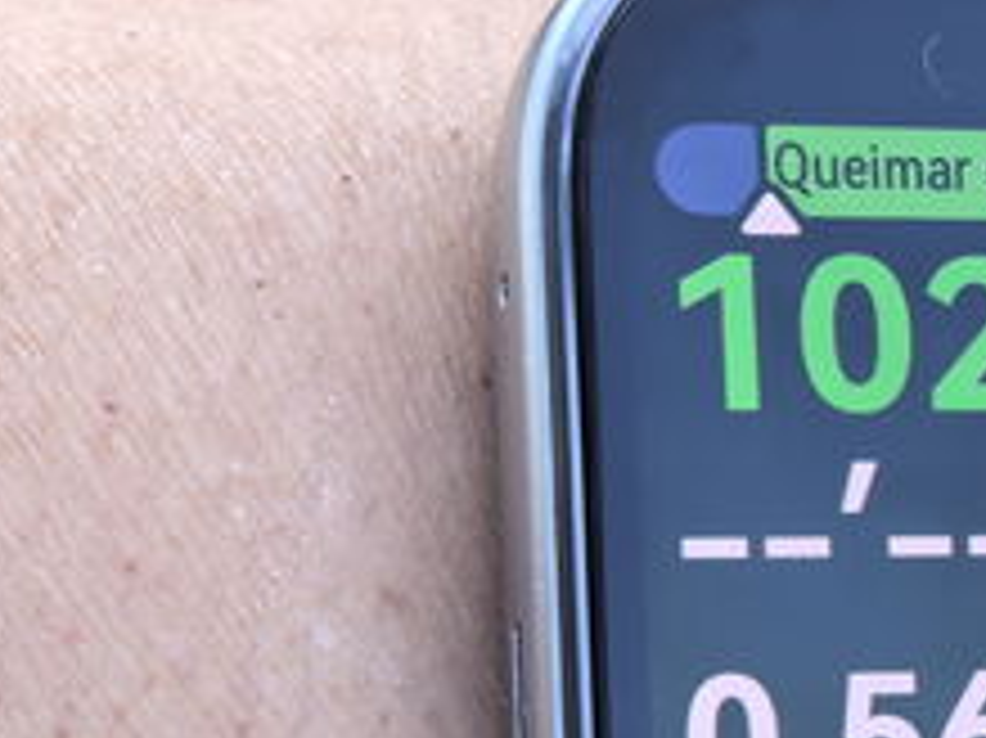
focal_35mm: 169
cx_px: 1294
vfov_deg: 8.8
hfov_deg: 11.4
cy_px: 466
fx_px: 4811
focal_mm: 8.5
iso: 200
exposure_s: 1/100
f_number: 4
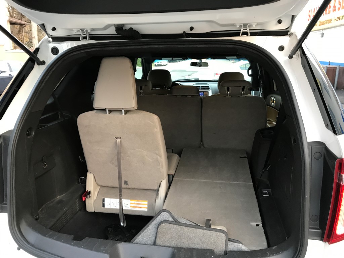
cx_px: 172
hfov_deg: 63.4
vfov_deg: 49.7
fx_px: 278
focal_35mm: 28
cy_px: 129
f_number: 1.8
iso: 50
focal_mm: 3.99
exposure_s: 1/17
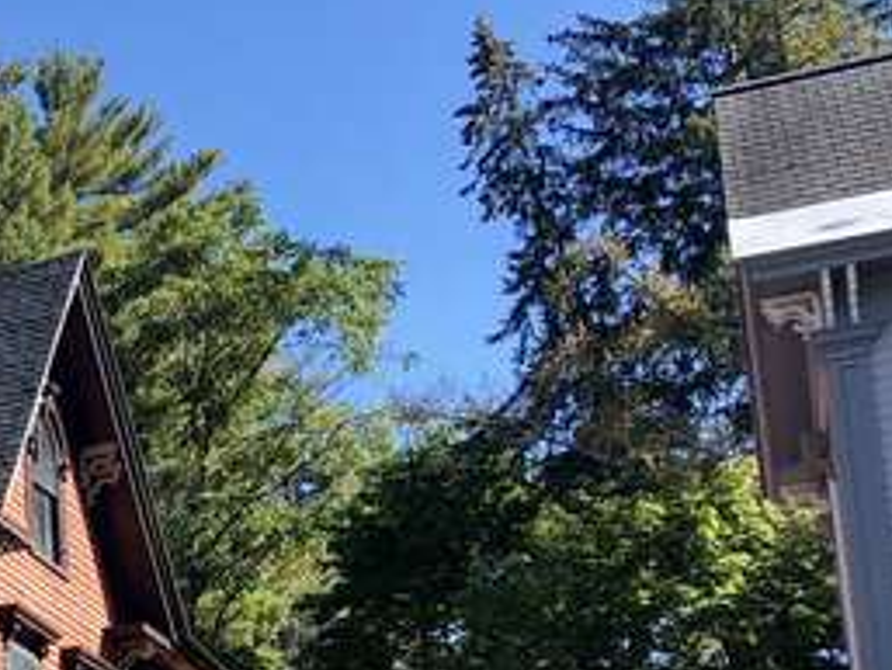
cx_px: -368
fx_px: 2243
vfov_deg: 16.5
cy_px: 746
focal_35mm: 87
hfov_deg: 20.0
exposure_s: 1/676
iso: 20
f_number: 1.8
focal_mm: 3.99
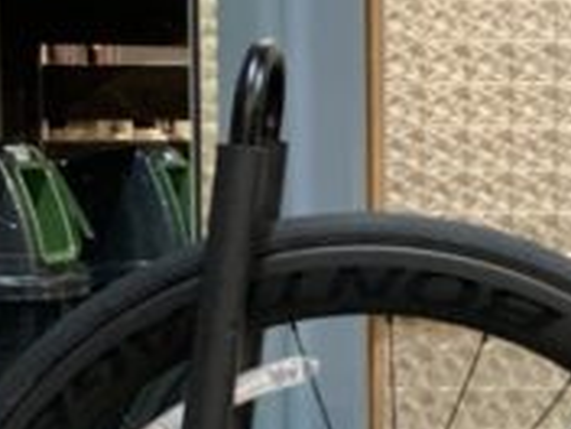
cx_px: 1002
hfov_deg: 8.1
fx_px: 3909
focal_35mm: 237
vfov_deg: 6.2
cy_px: 478
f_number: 2.4
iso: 400
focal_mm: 6
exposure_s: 1/50
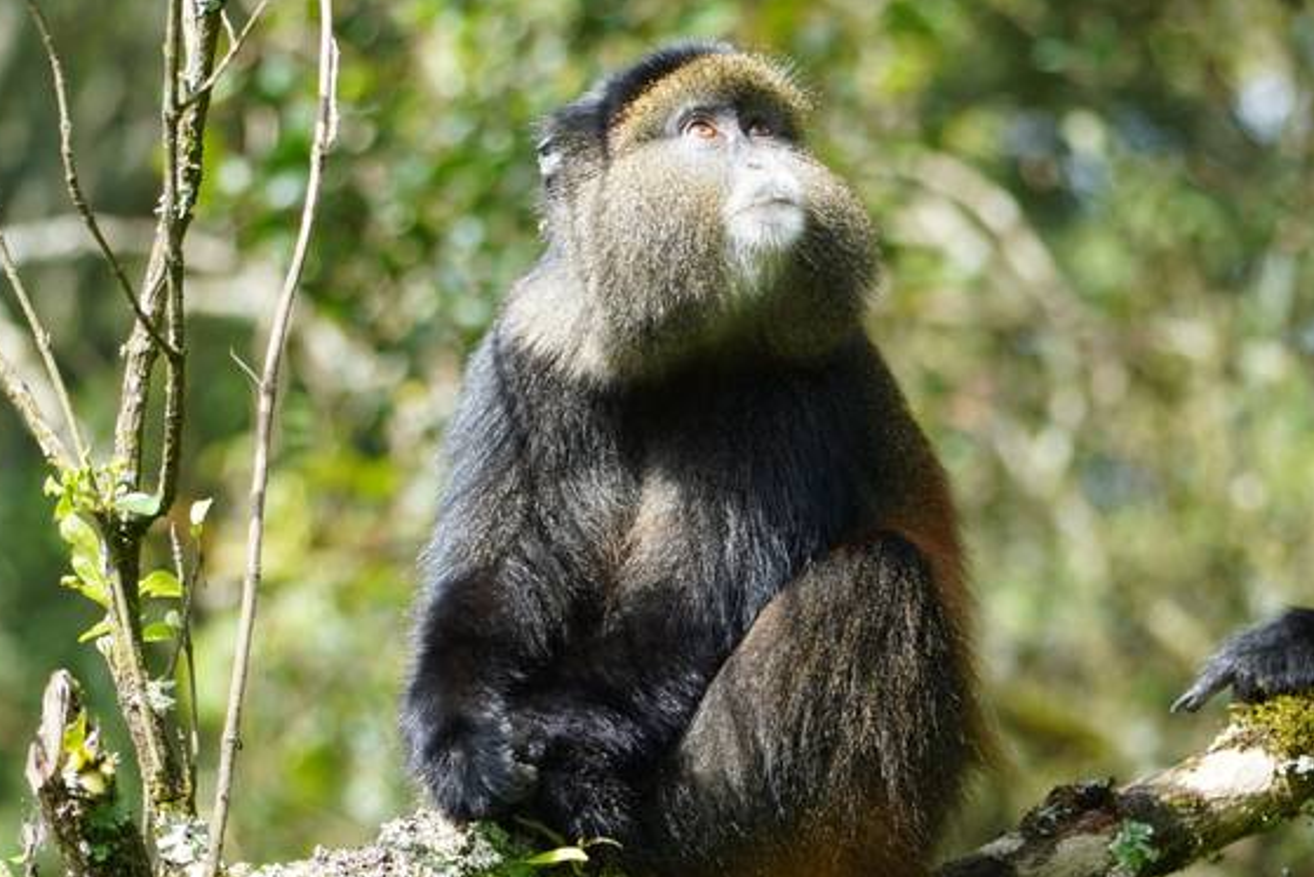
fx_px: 9807
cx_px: 698
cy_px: 469
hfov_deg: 7.7
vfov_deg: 5.1
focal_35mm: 269
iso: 400
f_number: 5.6
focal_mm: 139
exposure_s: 1/250
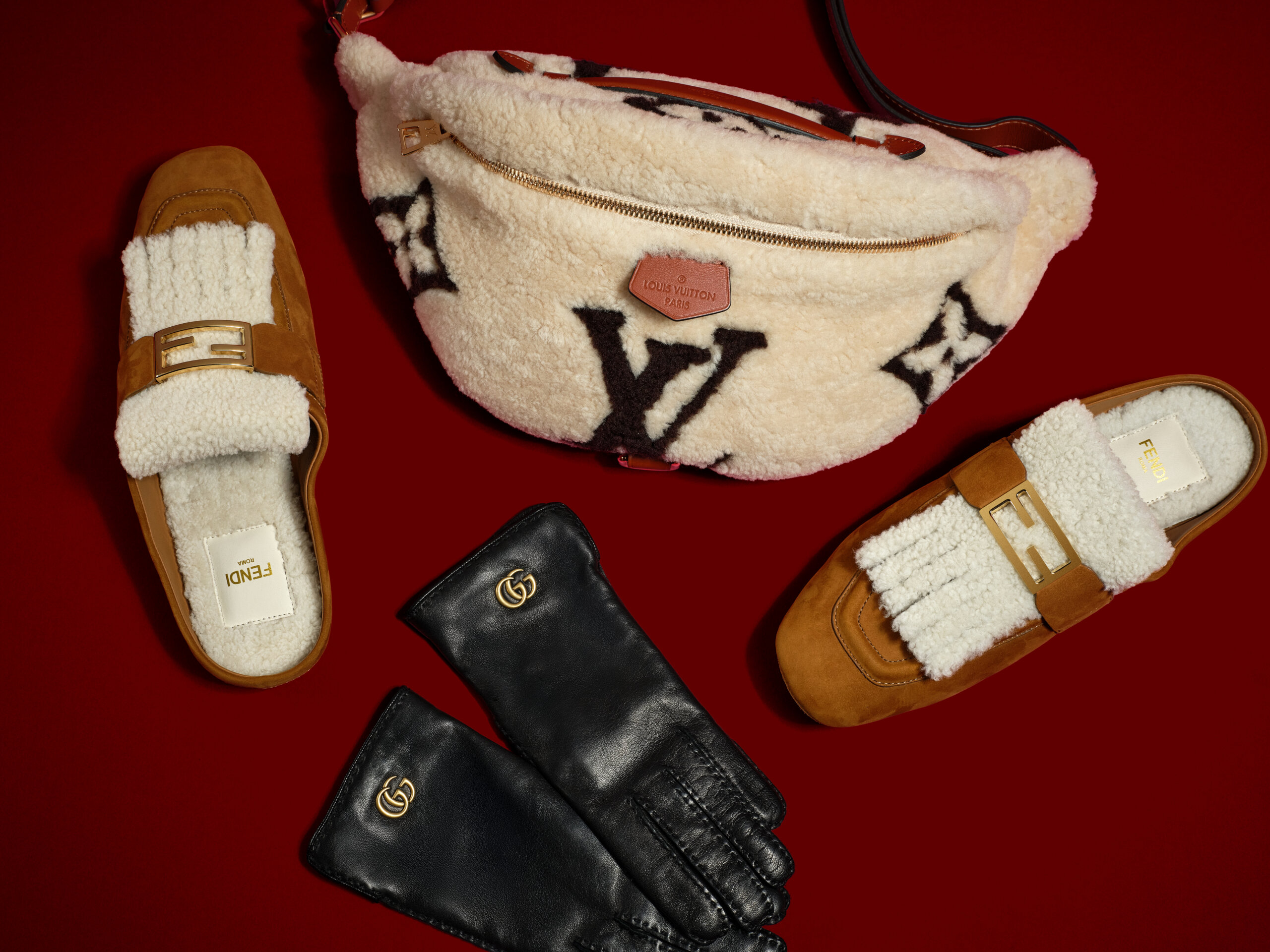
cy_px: 476
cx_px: 635
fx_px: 1834
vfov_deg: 29.1
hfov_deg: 38.2
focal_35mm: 50
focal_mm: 63.7
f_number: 13
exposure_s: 1/250
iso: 1000
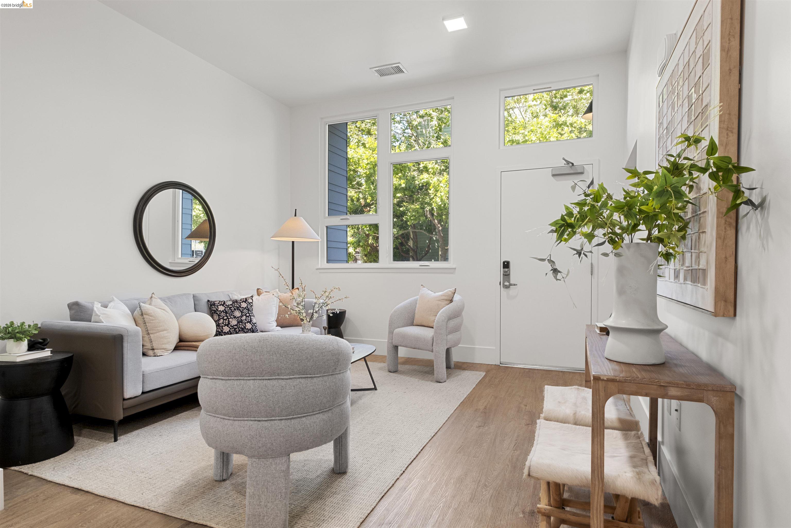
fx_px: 395
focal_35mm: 18
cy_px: 264
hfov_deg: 90.0
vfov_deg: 67.4
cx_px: 396
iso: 160
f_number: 8
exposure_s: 1/4
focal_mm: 12
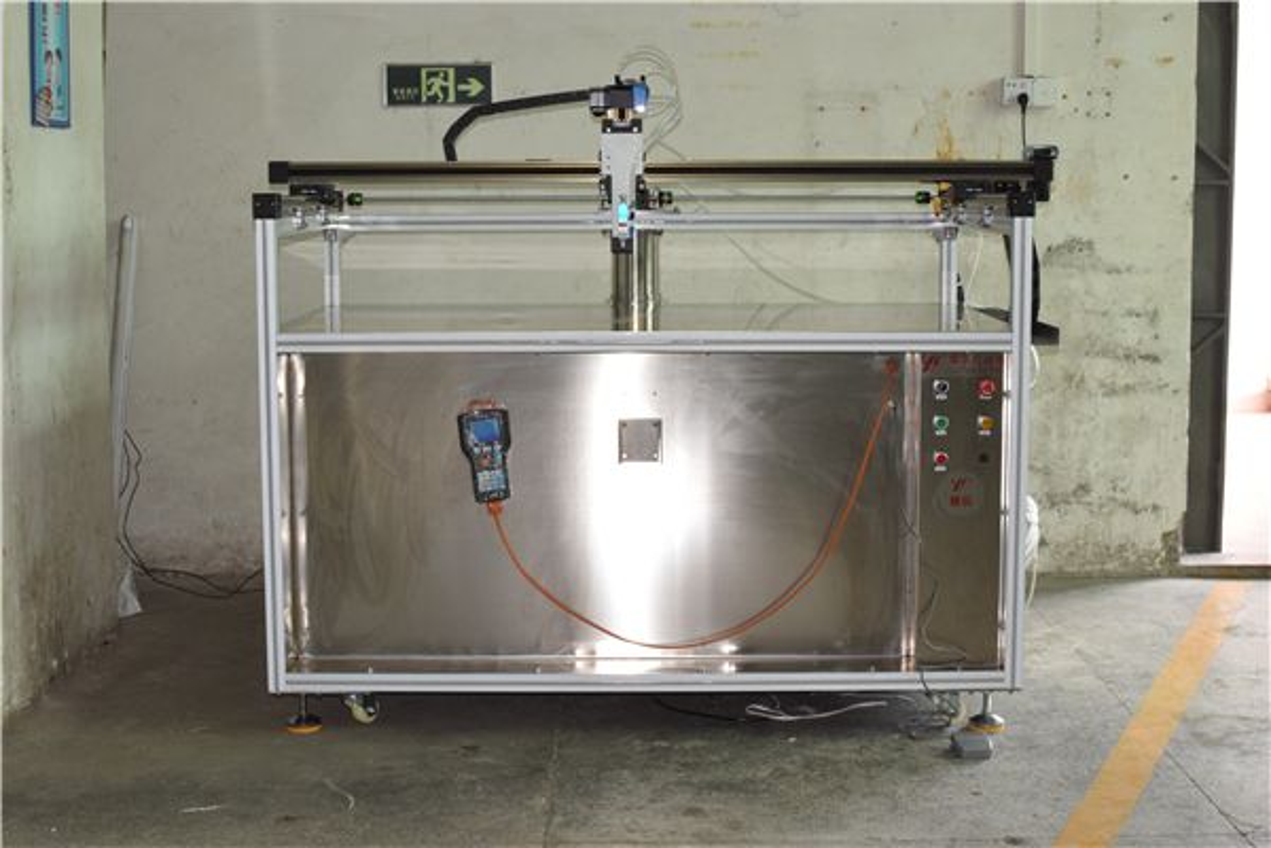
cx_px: 636
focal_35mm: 52
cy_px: 424
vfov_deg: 25.8
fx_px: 1853
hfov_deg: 37.9
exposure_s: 1/15
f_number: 18
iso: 1250
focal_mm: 35
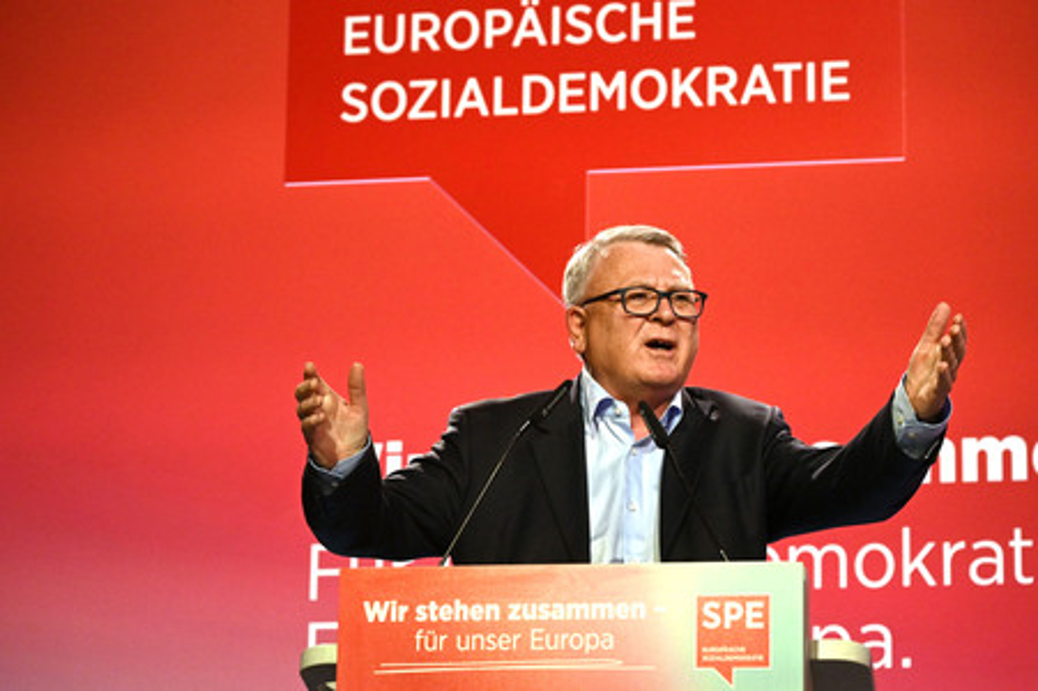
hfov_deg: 18.6
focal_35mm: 110
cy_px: 346
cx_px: 519
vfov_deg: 12.4
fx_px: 3169
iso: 6400
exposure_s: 1/320
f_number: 5.6
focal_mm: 110
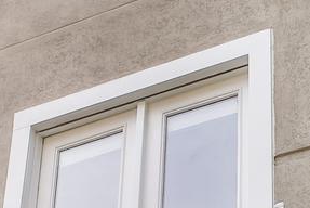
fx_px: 1013
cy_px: 332
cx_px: 188
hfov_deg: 17.4
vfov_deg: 11.1
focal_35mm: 118
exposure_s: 1/320
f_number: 8
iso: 100
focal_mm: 11
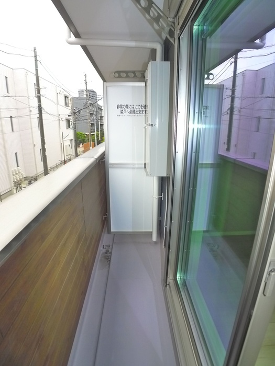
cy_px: 183
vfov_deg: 71.6
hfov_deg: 56.8
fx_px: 254
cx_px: 138
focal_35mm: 24
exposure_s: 1/200
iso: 400
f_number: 2.8
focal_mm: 5.1
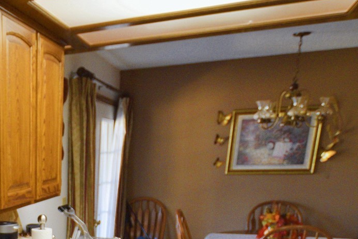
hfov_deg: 37.3
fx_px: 438
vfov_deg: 26.0
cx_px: -36
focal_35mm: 44
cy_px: 313
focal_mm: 10
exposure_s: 1/80
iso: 400
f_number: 4
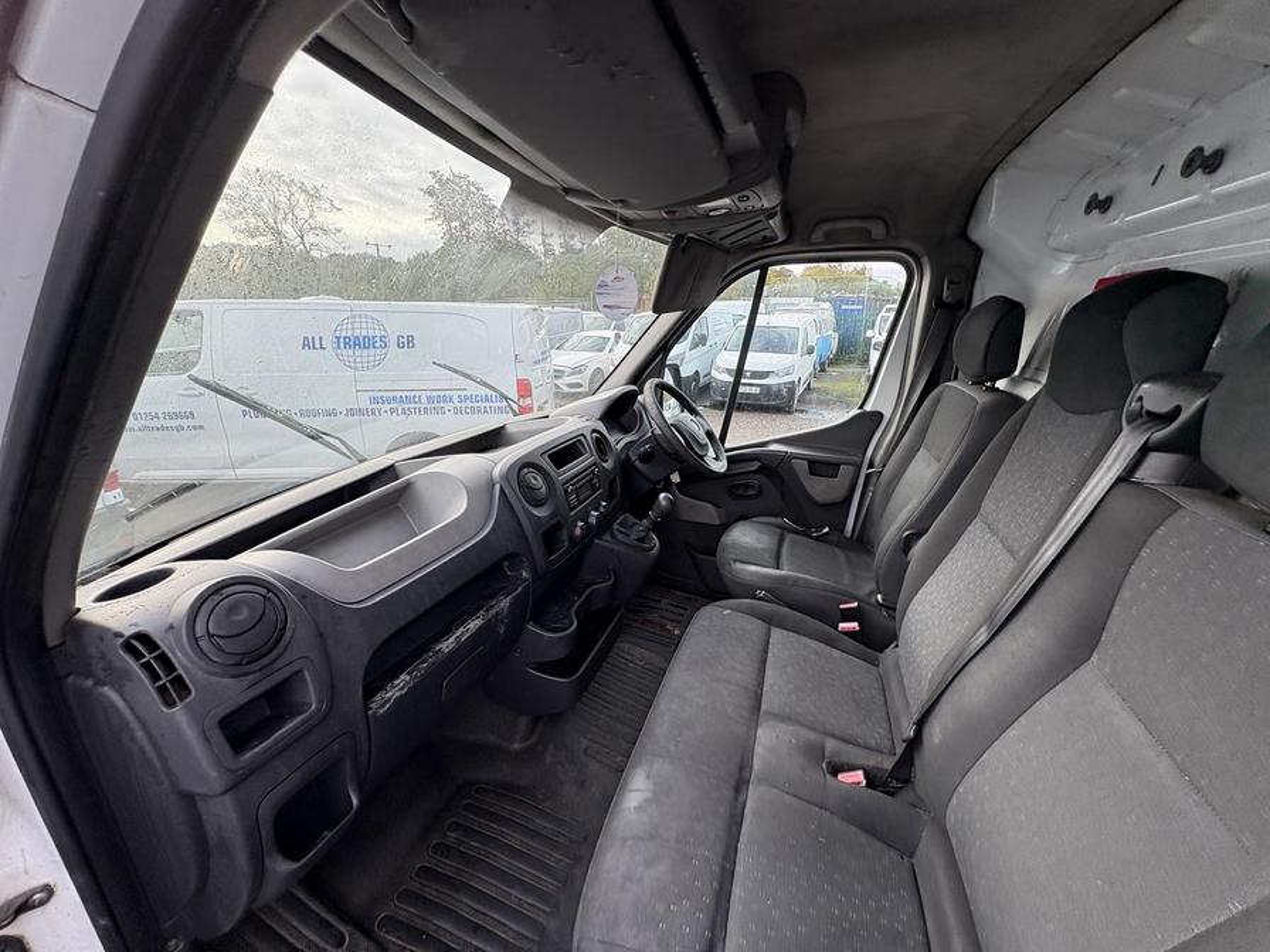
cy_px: 476
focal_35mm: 14
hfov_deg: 102.1
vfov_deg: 85.7
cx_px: 635
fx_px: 514
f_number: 2.2
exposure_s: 1/145
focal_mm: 2.22
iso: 64
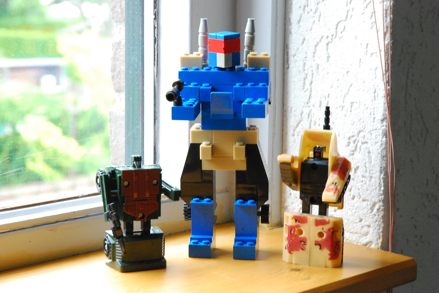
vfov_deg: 12.9
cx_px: 221
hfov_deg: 19.3
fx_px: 1293
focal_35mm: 106
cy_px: 147
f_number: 9
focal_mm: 70
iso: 1600
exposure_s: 1/50
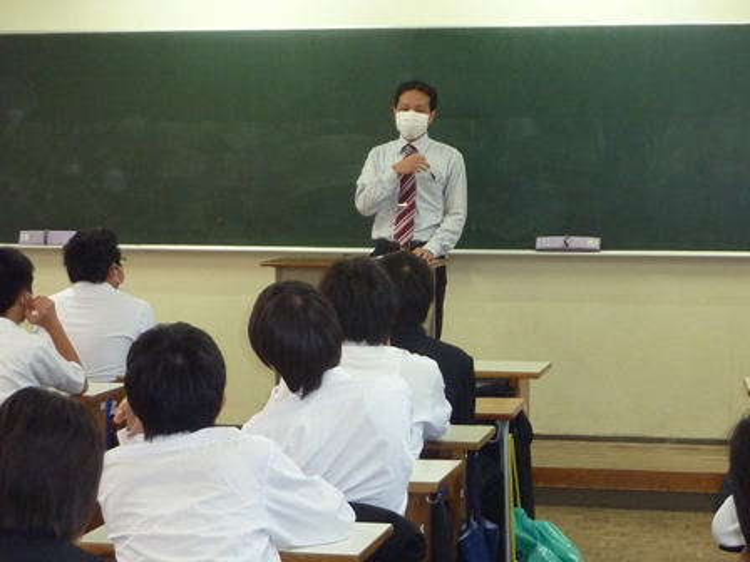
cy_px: 281
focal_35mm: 85
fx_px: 1842
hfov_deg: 23.0
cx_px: 375
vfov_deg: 17.4
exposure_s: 1/30
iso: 320
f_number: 3.9
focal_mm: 9.7
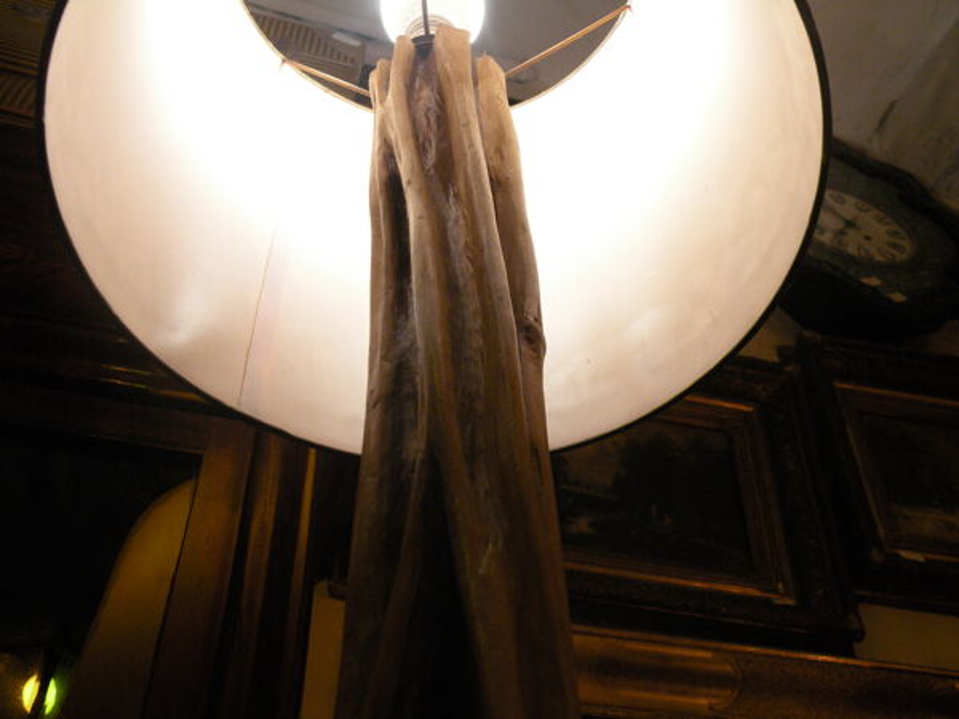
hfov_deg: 44.8
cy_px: 360
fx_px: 1164
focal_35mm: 42
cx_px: 480
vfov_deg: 34.3
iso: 281
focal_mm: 7.4
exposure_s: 1/69.3
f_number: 3.2
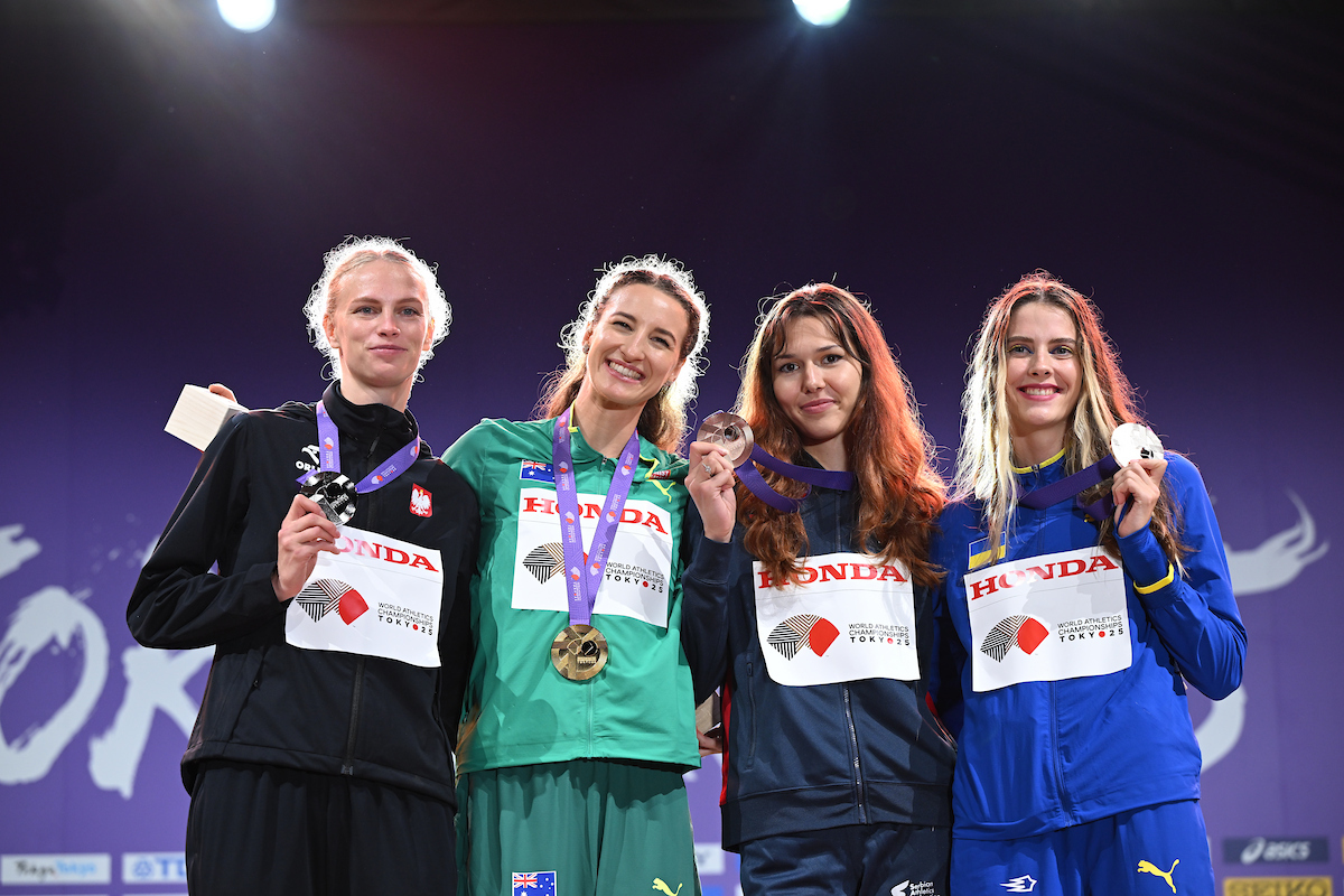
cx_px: 672
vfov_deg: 11.0
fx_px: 4666
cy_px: 448
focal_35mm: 125
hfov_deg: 16.4
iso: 1000
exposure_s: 1/400
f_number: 4.5
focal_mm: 125
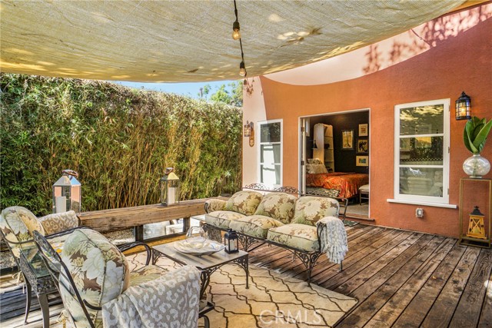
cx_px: 246
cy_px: 164
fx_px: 267
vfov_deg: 63.2
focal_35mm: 20
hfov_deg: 85.4
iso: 100
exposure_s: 1/40
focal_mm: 13
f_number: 8
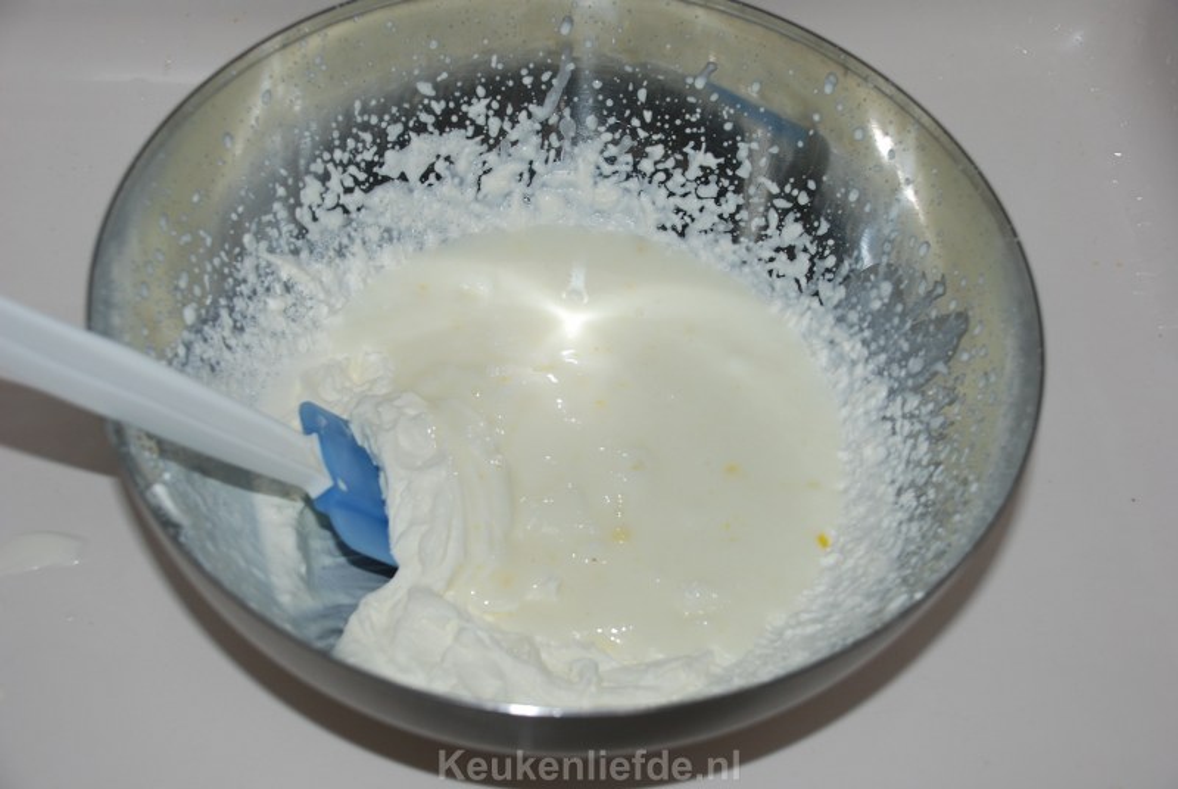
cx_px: 589
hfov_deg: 37.8
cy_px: 394
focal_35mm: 52
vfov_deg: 25.8
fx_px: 1720
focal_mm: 35
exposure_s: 1/60
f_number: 4.5
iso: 160
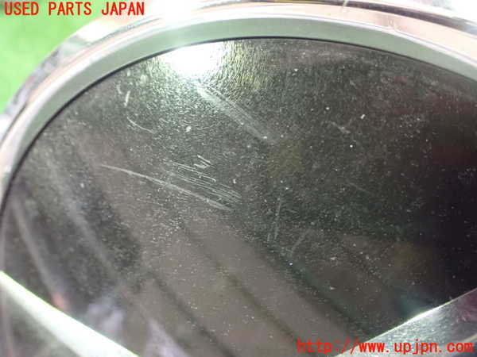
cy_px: 178
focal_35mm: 30
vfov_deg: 46.8
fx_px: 413
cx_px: 238
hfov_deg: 60.0
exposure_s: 1/20
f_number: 2.3
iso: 1600
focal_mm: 5.4
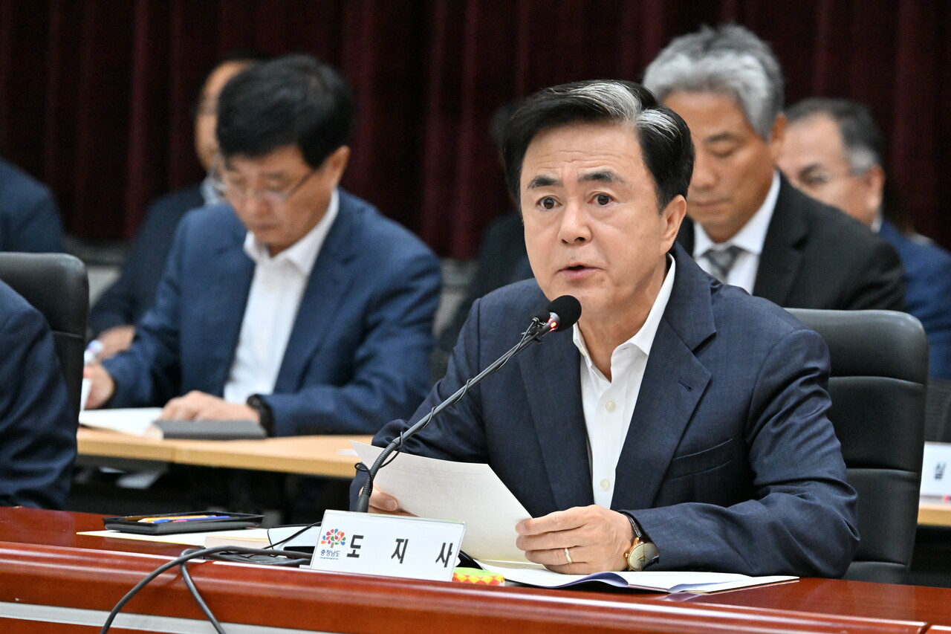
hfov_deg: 8.6
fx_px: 6339
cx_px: 476
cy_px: 317
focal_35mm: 240
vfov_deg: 5.7
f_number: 9
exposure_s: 1/200
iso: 12800
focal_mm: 240
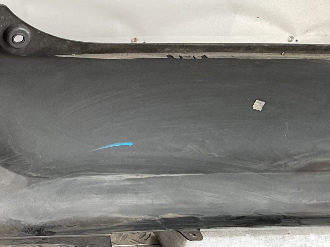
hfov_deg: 25.3
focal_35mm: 70
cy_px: 154
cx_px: -53
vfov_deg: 21.0
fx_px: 667
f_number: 1.8
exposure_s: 1/100
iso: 50
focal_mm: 3
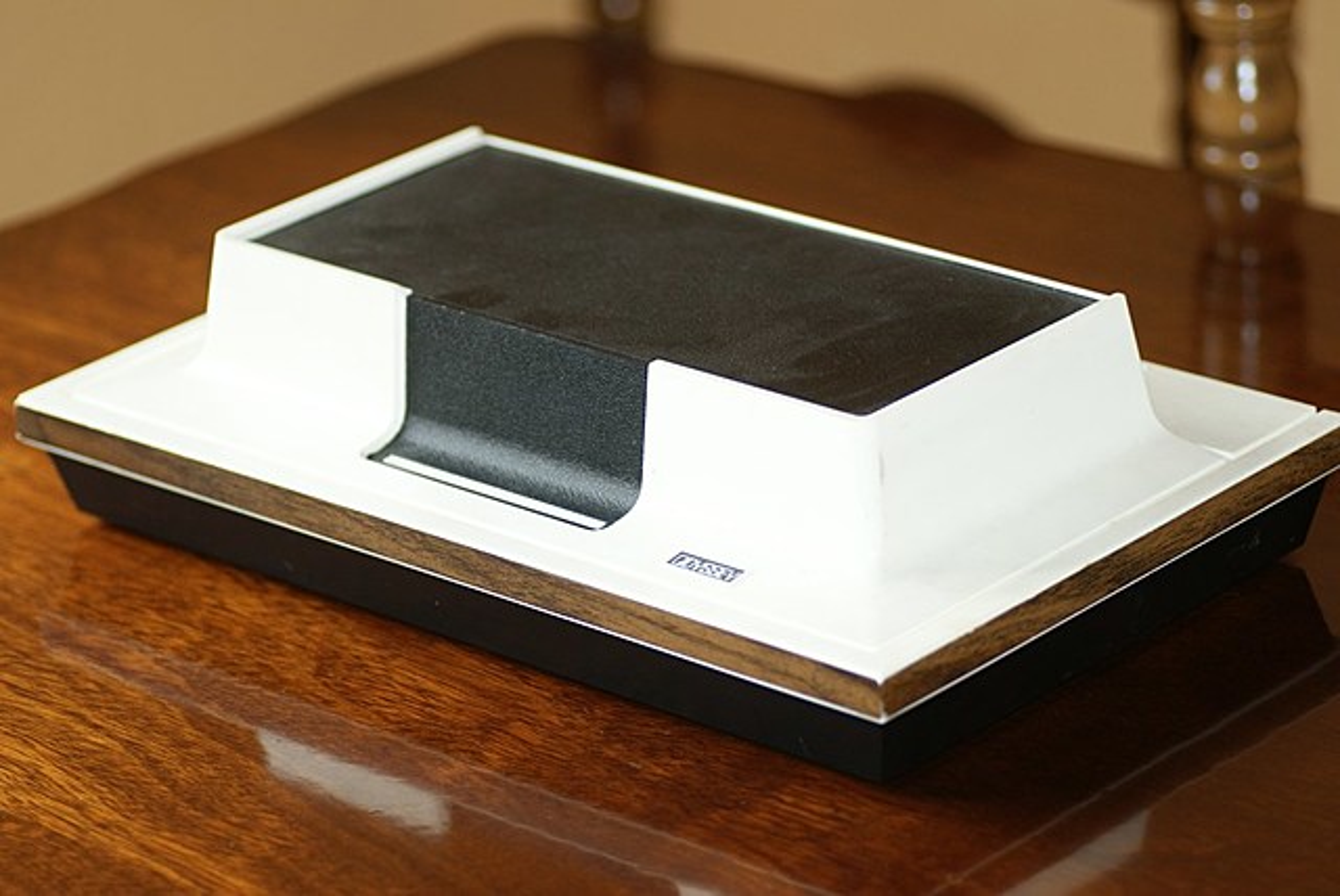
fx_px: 5029
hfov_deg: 15.2
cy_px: 448
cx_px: 670
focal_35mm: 135
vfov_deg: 10.2
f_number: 2.8
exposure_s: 1/160
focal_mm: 90
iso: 160
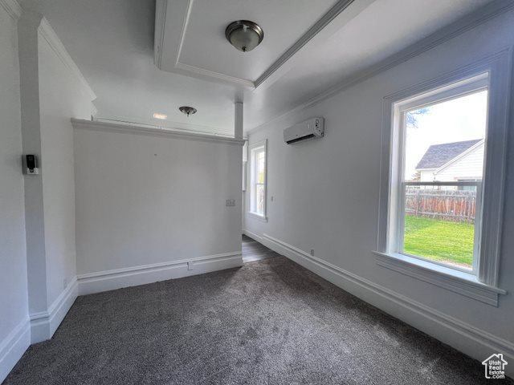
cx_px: 257
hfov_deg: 106.2
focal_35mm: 13
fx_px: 193
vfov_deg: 89.9
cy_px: 192
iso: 125
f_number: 1.8
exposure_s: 1/120
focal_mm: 1.57
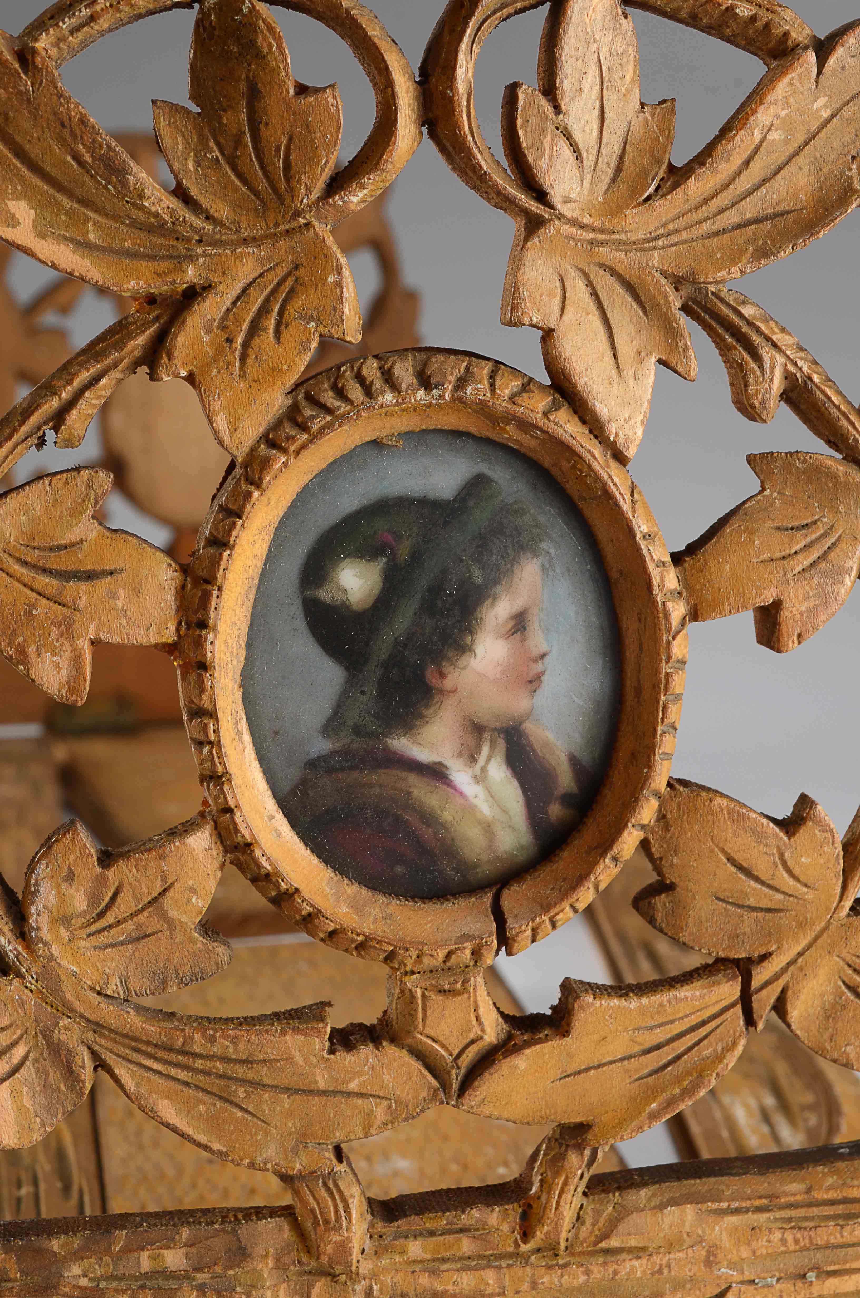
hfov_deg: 22.5
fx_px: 2160
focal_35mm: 60
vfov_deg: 33.5
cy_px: 649
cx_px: 430
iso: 100
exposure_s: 1/80
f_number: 14
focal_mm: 40
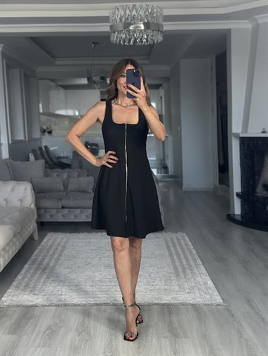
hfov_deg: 30.3
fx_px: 495
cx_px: 134
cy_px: 178
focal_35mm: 48
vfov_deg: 39.6
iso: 125
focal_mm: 6.86
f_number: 1.78
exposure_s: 1/121
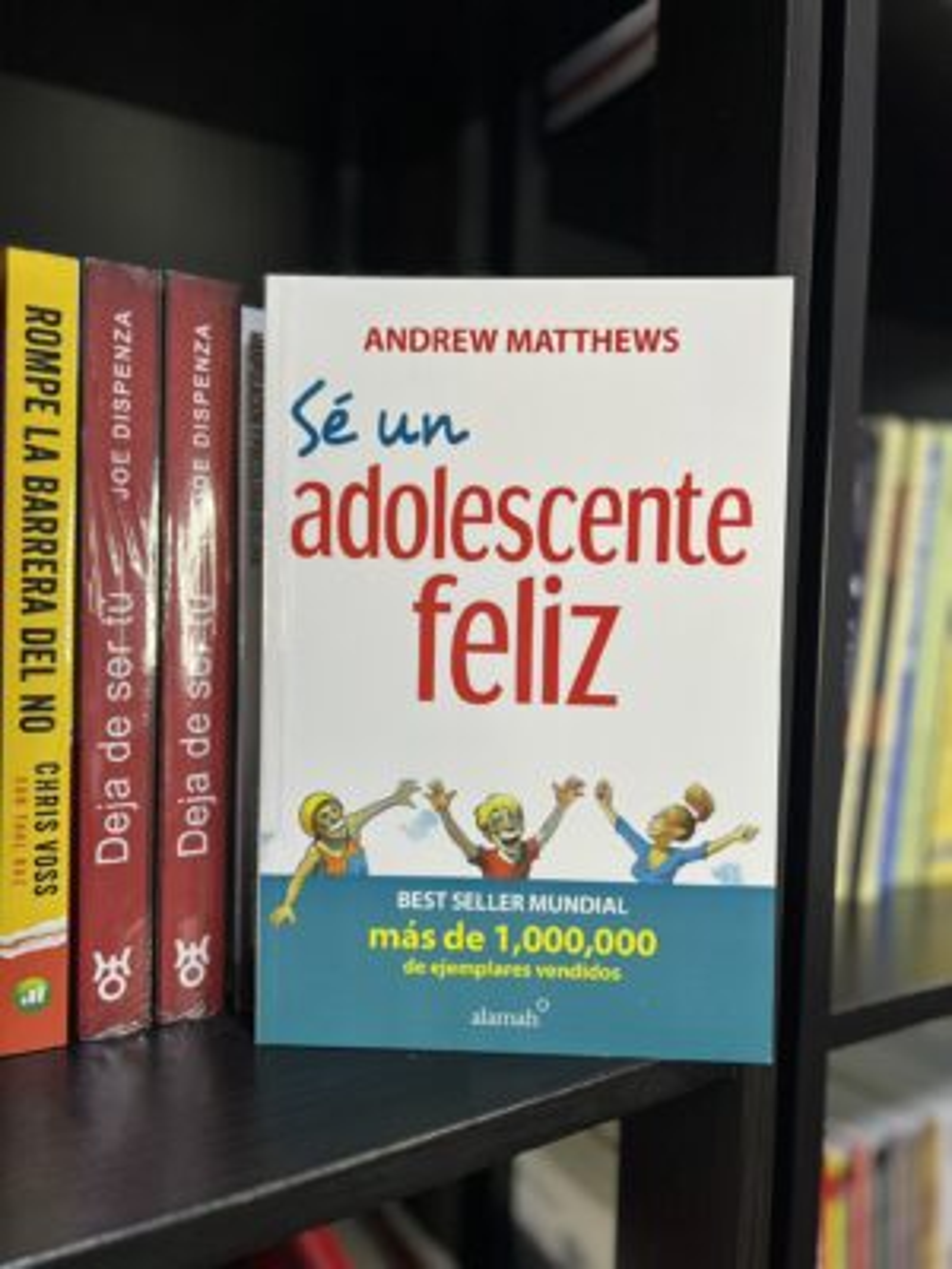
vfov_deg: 67.3
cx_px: 476
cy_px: 634
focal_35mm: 26
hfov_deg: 53.1
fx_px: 953
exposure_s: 1/60
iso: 125
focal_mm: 5.7
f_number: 1.5
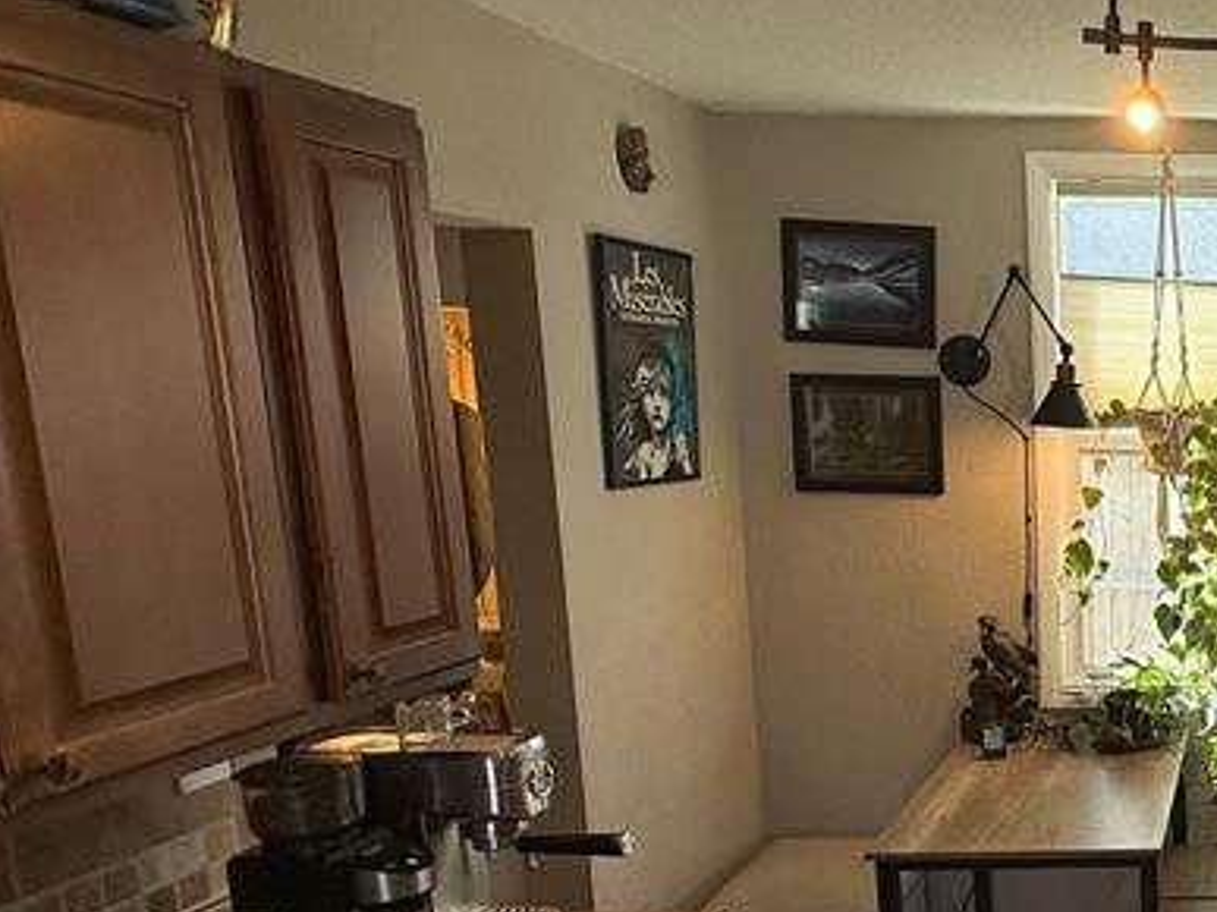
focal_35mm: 37
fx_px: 1300
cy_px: 621
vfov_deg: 38.1
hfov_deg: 40.2
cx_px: 1352
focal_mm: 2.22
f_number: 2.2
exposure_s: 1/120
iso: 50
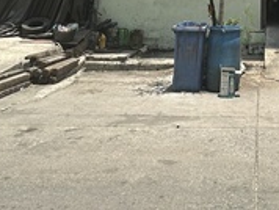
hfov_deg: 34.9
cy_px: -166
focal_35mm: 51
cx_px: 260
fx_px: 412
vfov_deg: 20.4
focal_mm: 2.22
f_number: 2.2
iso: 40
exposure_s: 1/875
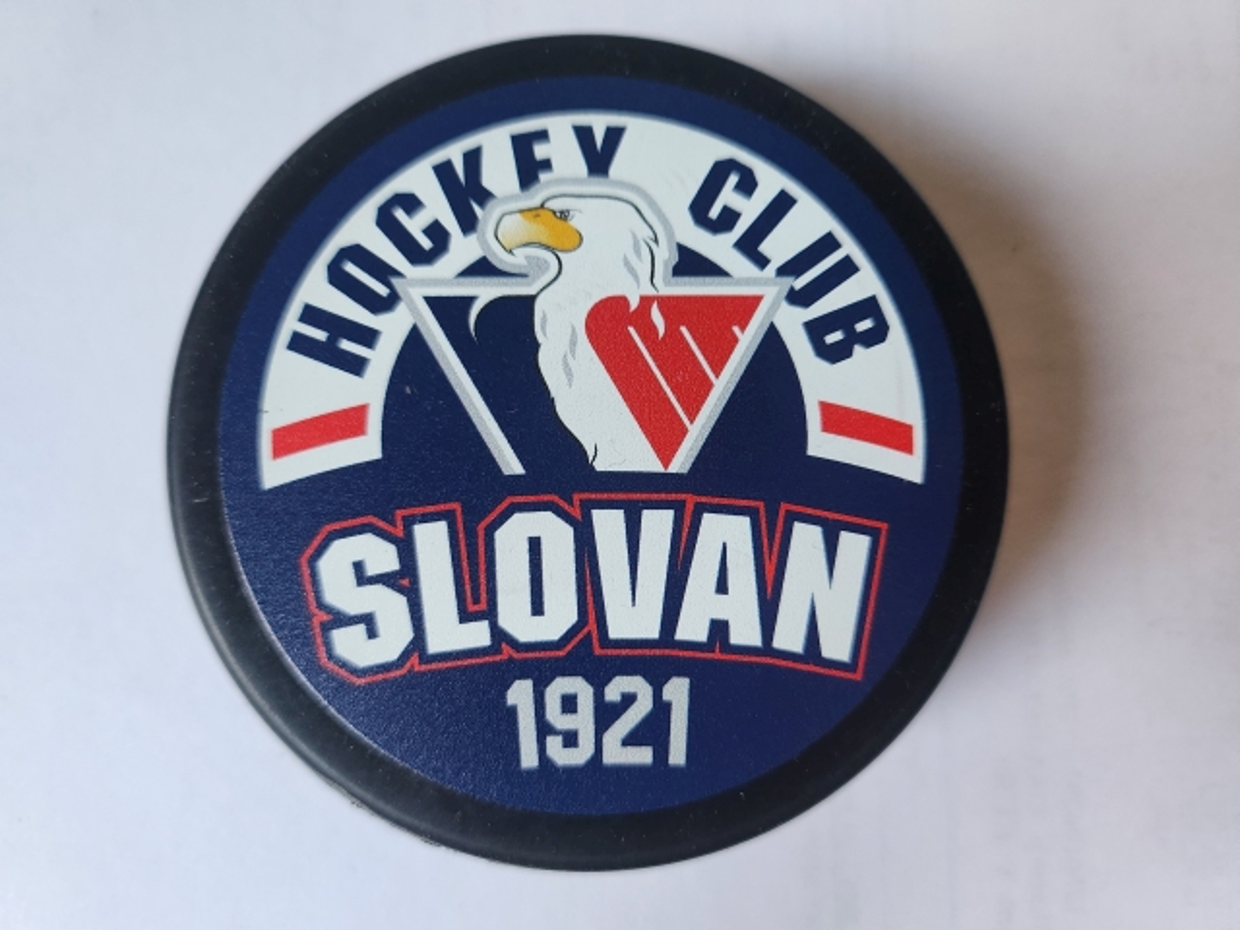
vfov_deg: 56.8
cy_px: 465
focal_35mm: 24
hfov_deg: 71.6
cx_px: 620
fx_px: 860
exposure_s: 1/100
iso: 400
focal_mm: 5
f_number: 1.8
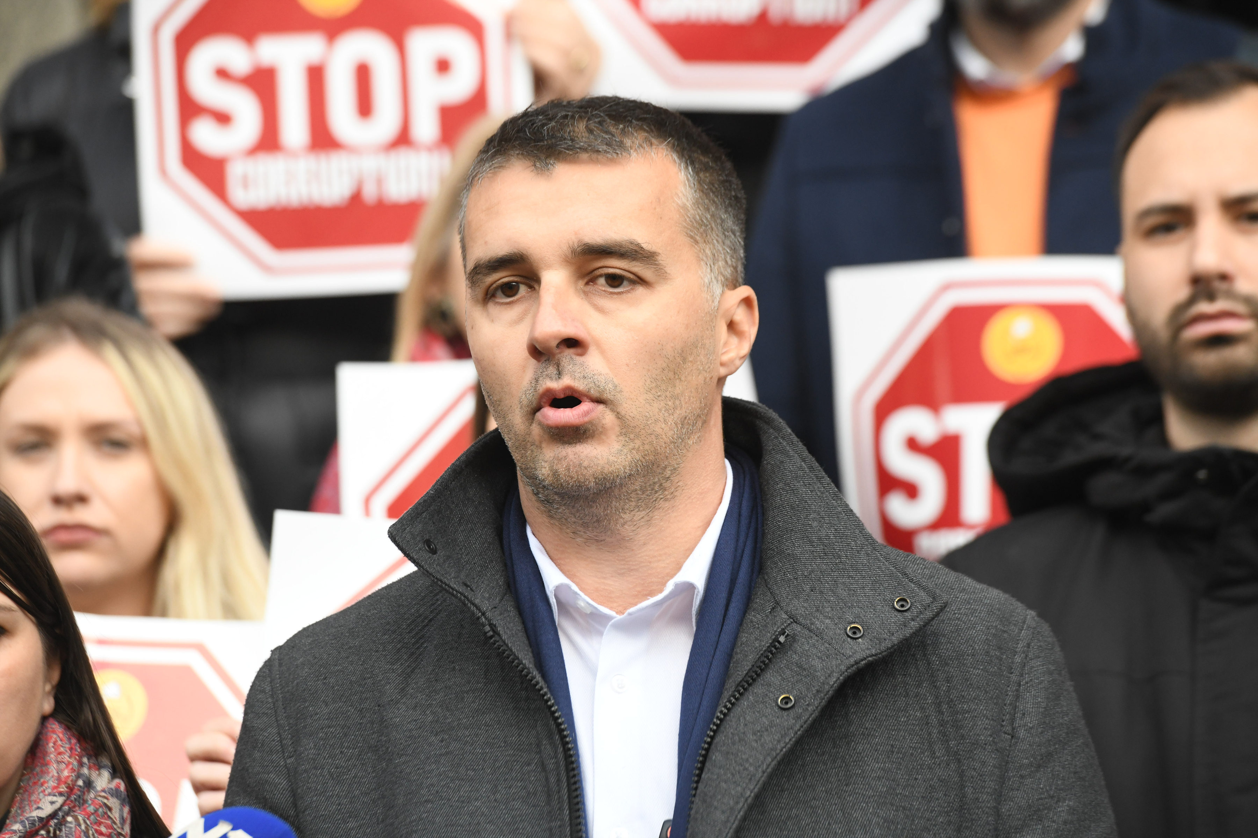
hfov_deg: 10.3
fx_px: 6988
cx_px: 629
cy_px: 419
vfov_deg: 6.9
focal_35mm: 200
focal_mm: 200
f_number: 5.6
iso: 1600
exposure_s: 1/1000
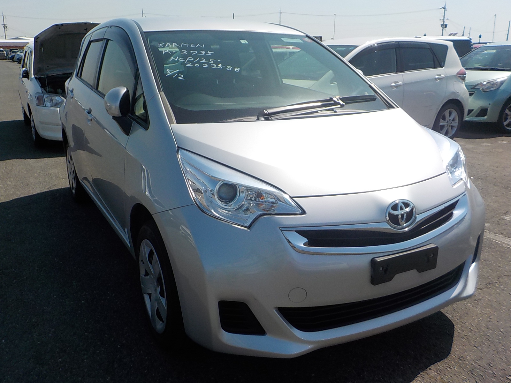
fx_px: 443
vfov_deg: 46.8
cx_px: 256
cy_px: 192
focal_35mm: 30
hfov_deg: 60.0
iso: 125
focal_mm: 4.1
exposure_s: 1/2000
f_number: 3.3
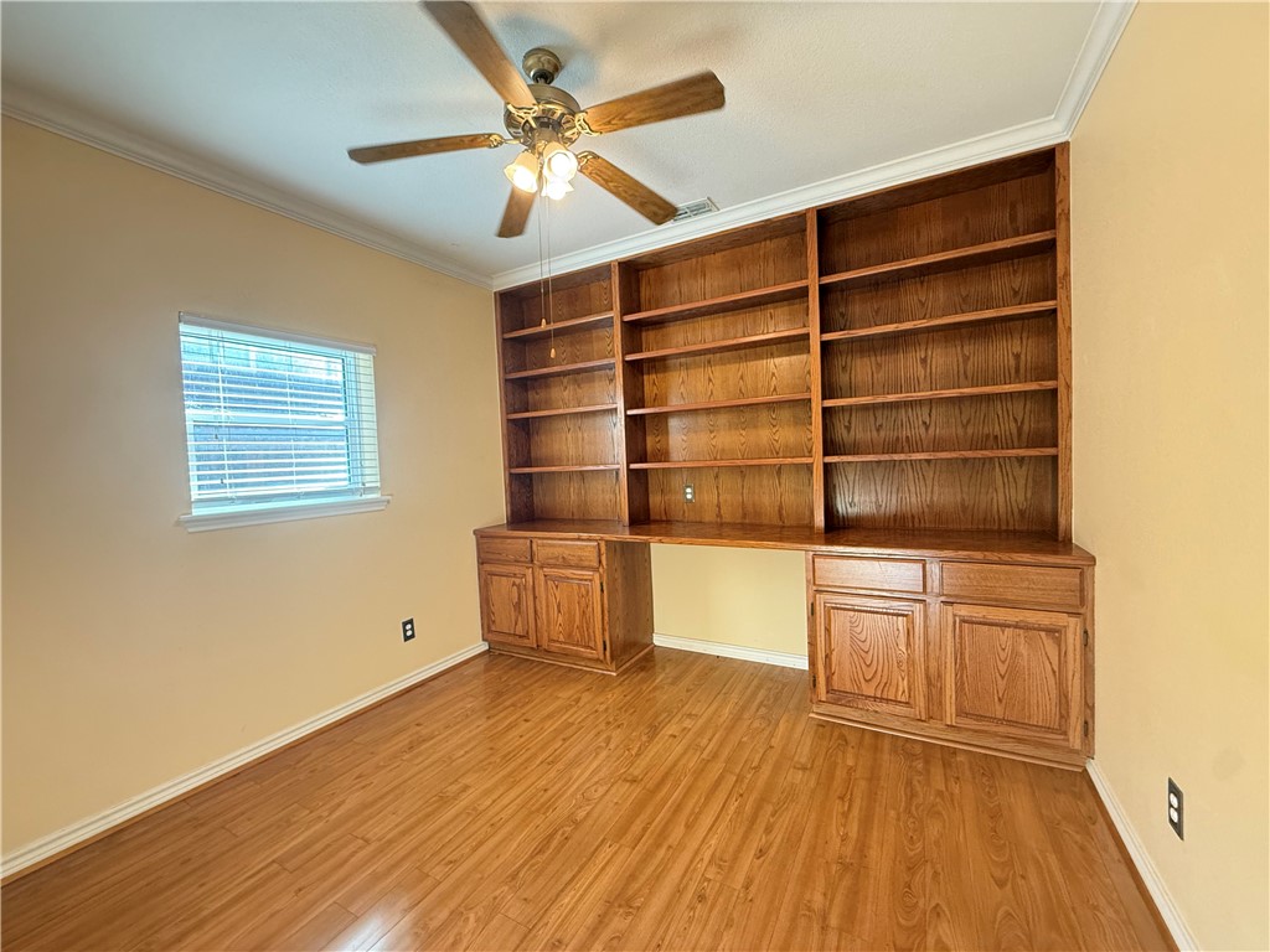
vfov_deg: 85.7
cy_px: 476
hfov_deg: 102.1
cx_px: 635
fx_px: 514
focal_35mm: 14
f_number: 2.2
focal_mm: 2.22
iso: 320
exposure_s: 1/62
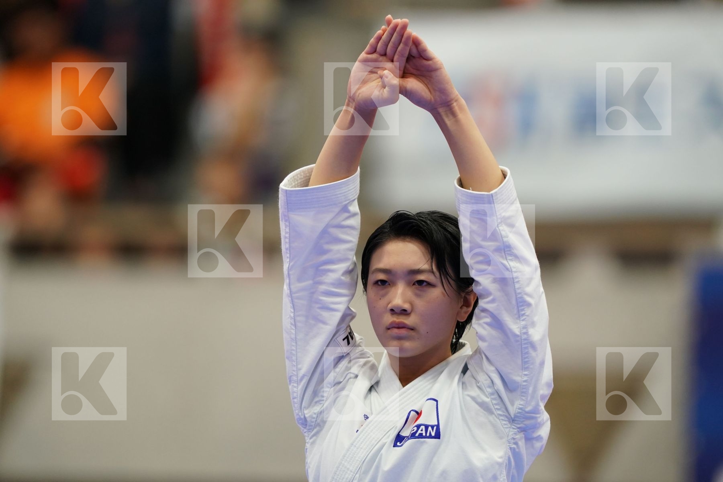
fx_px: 8033
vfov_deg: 3.4
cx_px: 362
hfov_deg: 5.2
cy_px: 241
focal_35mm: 400
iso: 2000
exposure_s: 1/500
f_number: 2.8
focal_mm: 400
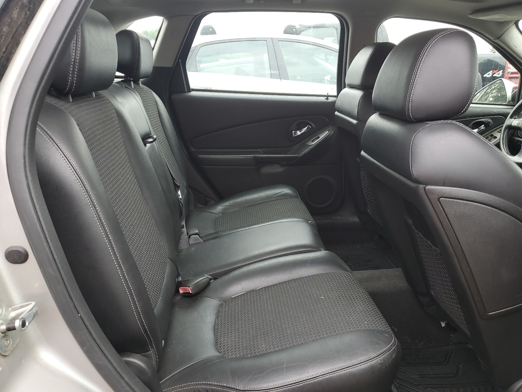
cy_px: 196
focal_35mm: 26
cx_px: 261
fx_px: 392
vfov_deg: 53.1
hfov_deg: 67.3
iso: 51
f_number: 1.5
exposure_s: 1/120
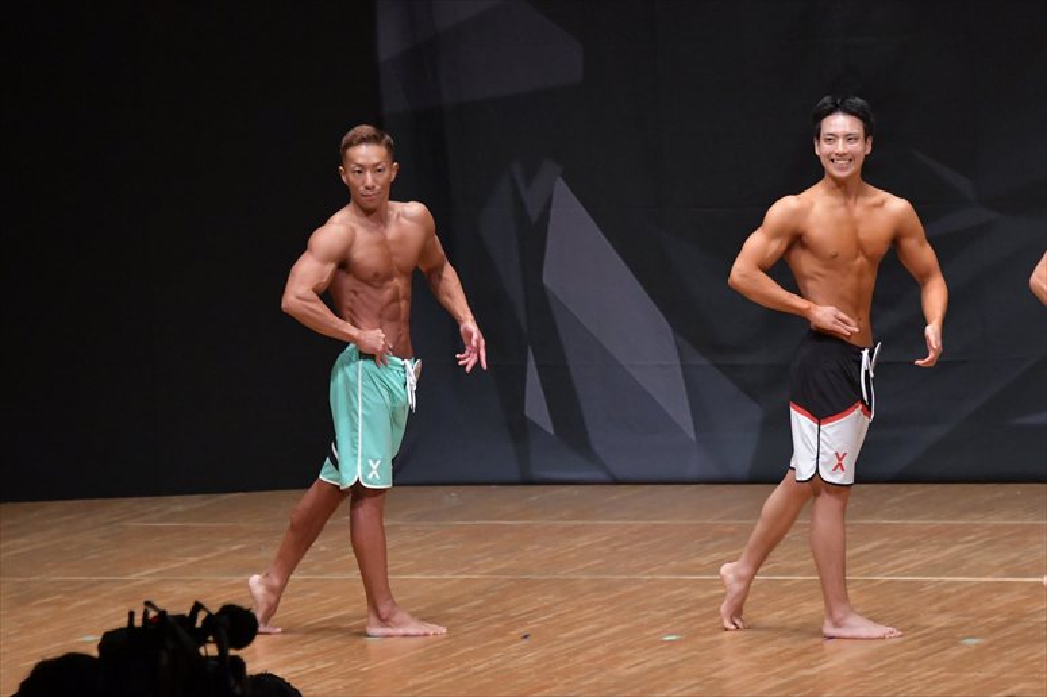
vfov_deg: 5.4
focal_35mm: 255
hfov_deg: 8.1
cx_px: 524
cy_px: 348
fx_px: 7413
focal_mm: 170
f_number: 5.6
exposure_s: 1/400
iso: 6400
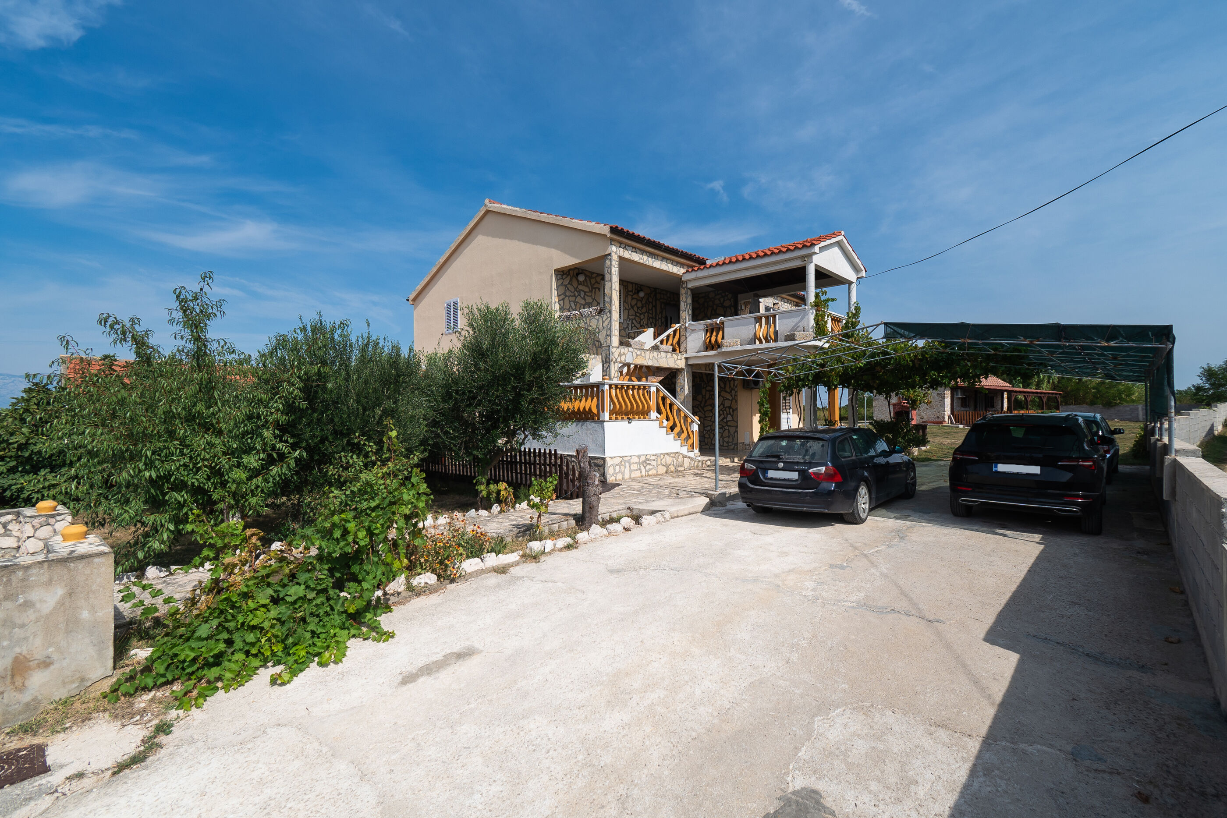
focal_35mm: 15
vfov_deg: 77.3
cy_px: 409
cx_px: 614
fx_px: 511
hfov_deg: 100.4
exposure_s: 1/640
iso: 160
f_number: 8
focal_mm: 10
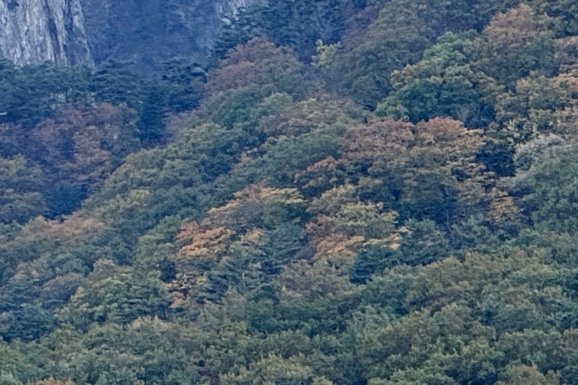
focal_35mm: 401
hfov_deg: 5.1
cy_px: -401
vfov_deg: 3.4
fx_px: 6439
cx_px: 384
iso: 32
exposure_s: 1/176
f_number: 2.8
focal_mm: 9
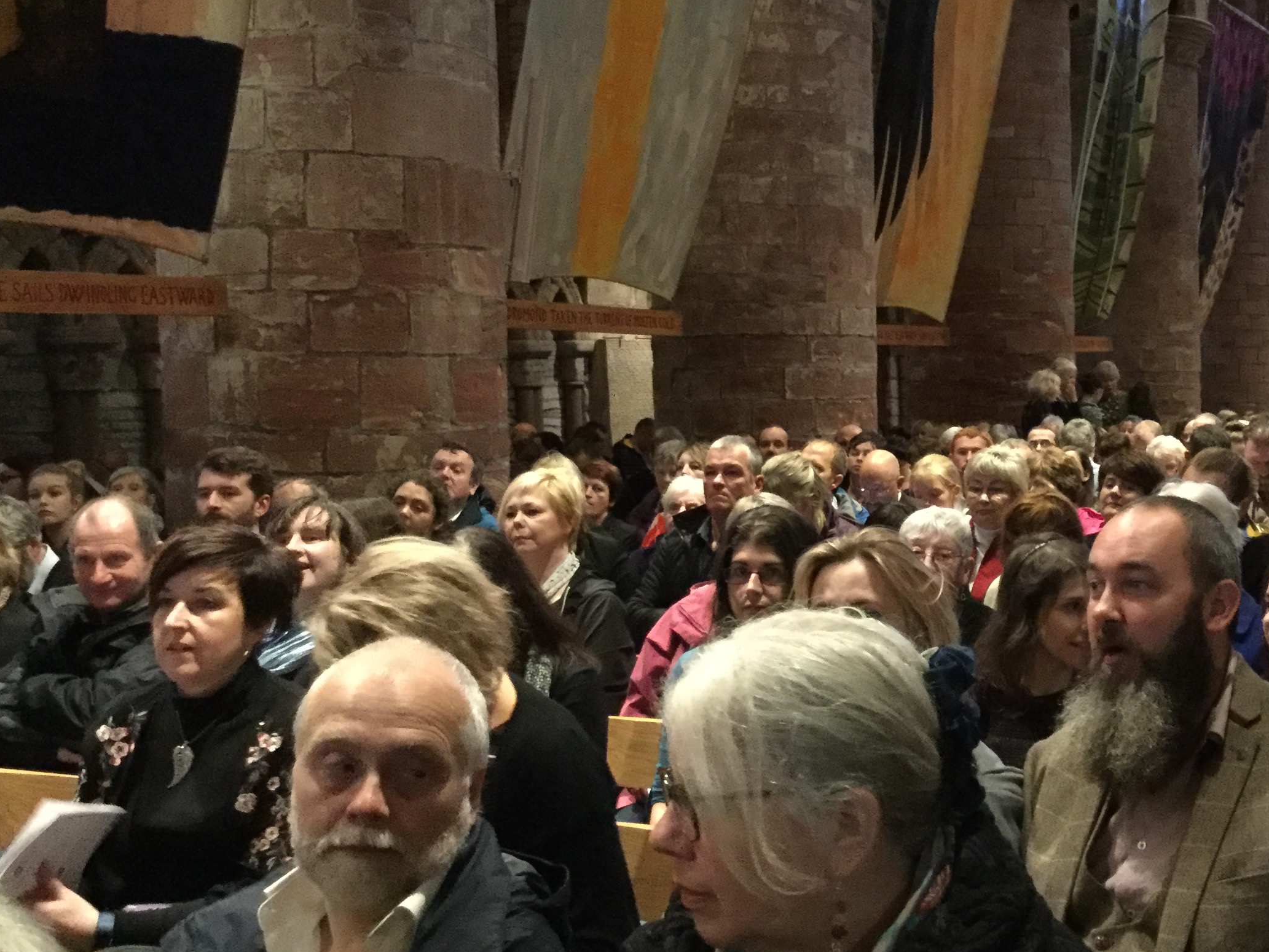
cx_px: 902
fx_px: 1796
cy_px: 433
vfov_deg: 29.7
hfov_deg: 38.2
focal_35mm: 49
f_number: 2.4
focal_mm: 3.3
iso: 800
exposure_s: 1/17
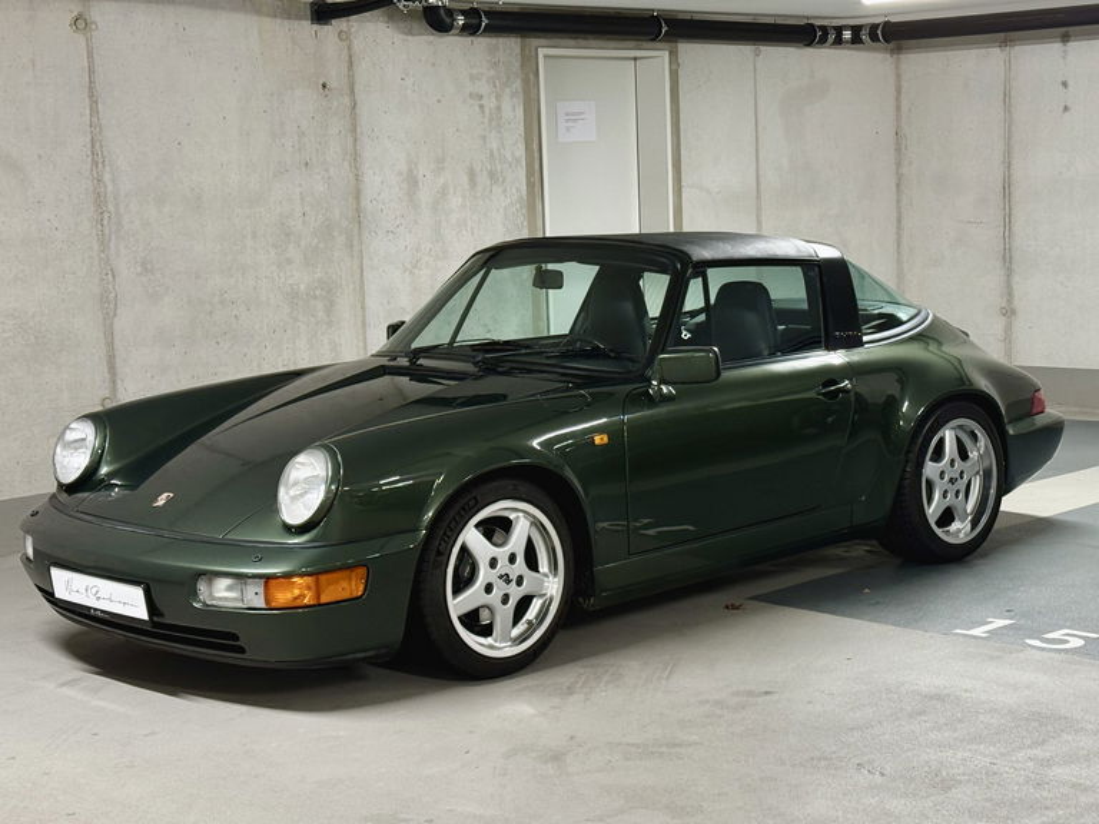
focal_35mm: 48
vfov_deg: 30.3
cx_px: 550
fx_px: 1524
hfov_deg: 39.7
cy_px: 412
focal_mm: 6.76
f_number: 1.78
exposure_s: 1/50
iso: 160
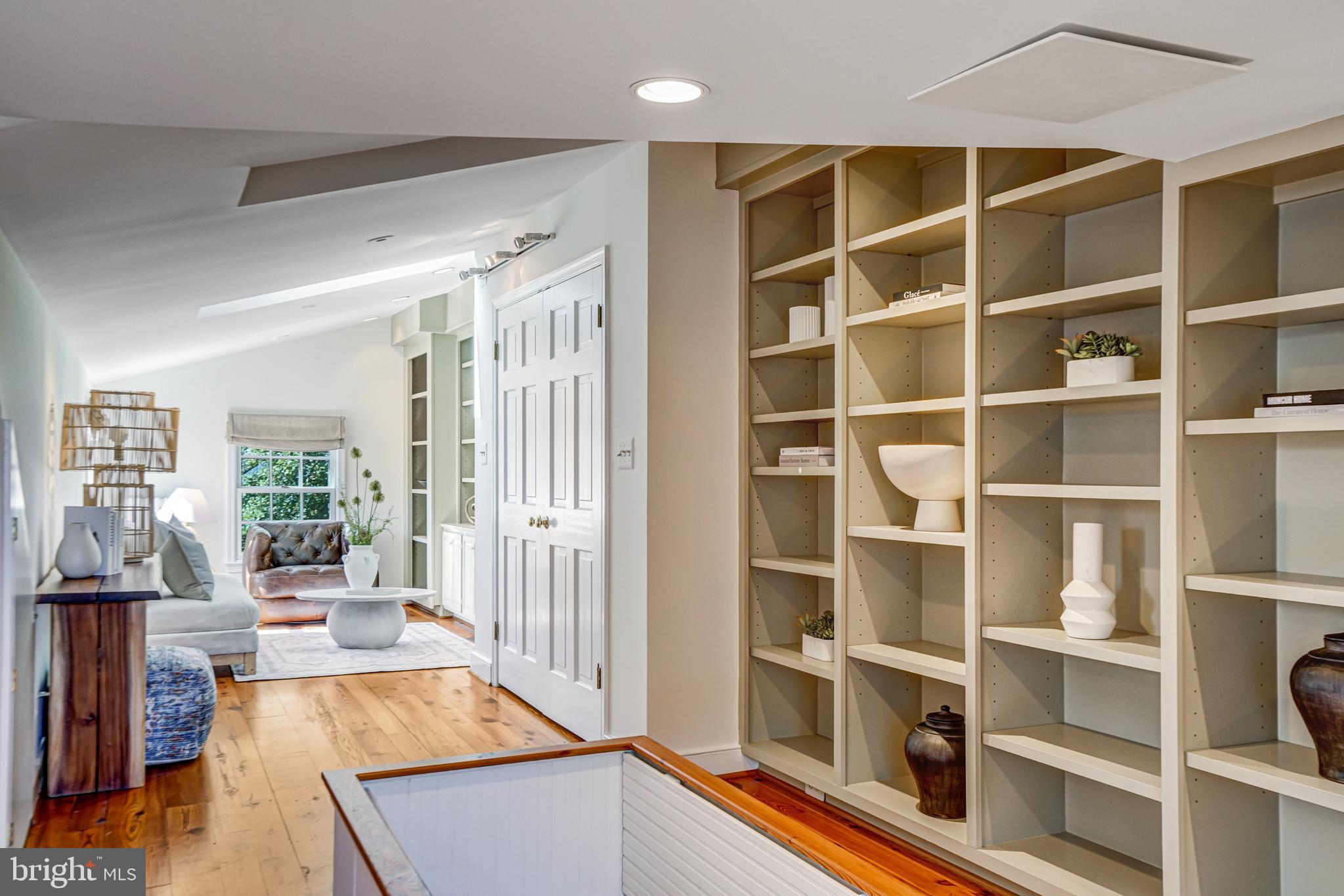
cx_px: 672
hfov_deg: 61.9
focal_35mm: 30
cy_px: 448
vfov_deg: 43.6
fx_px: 1120
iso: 640
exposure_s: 1/20
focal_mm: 30
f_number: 8
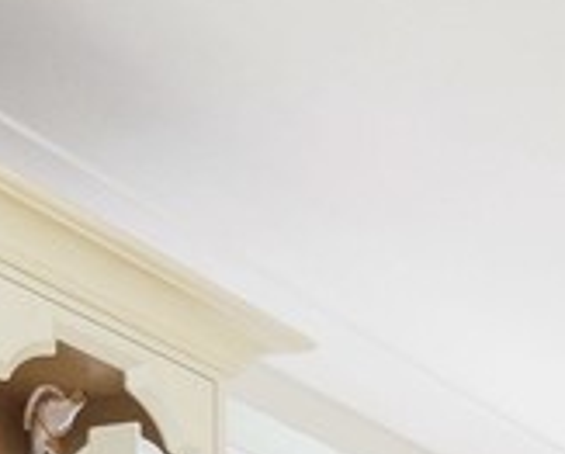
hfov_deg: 14.9
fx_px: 1474
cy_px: 1095
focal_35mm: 88
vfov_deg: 13.1
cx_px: 1300
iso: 320
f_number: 7.1
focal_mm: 10
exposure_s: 1/20
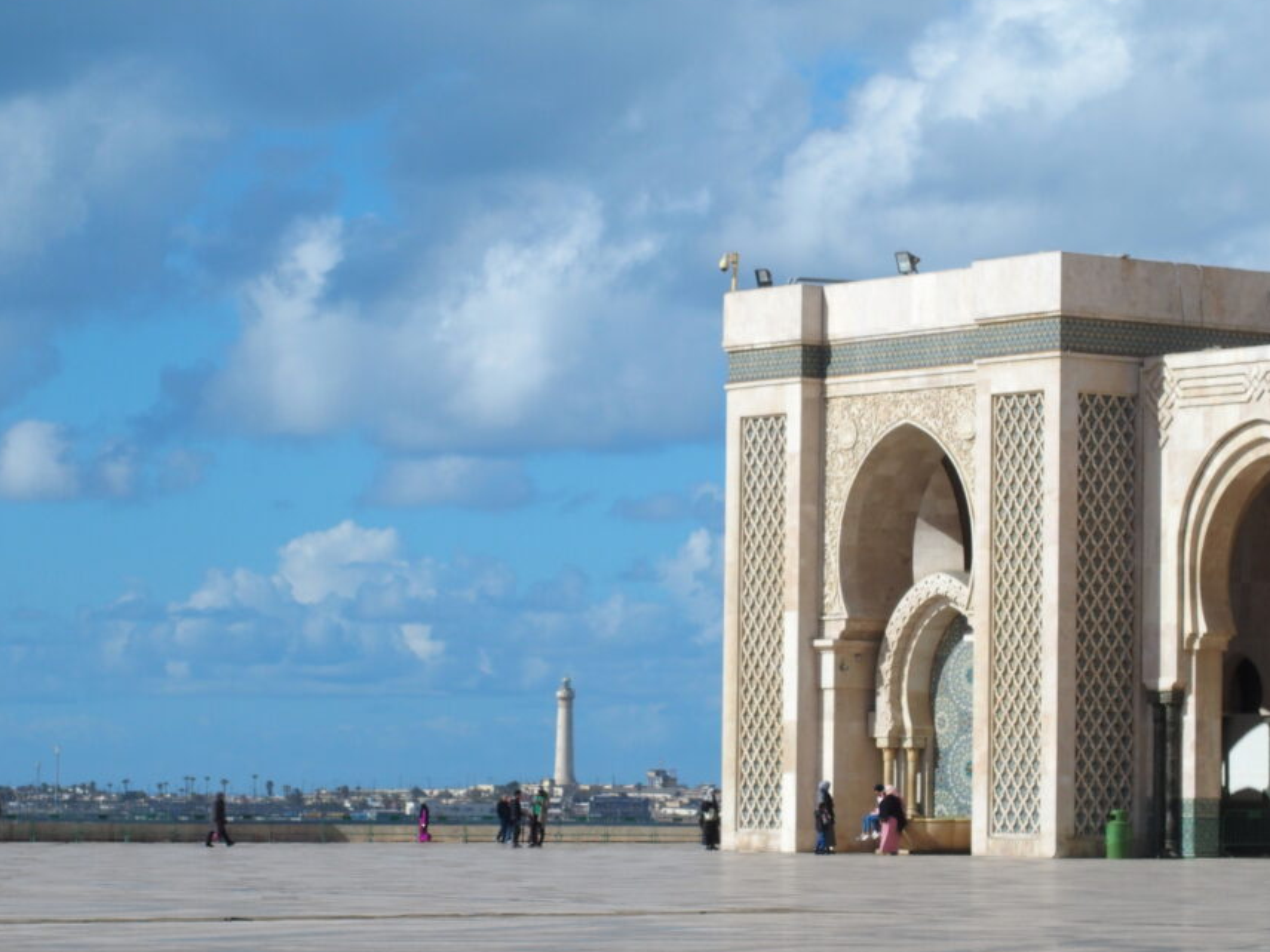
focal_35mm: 134
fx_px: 4916
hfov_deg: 14.7
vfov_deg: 11.1
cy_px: 464
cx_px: 564
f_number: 6.3
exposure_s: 1/640
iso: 100
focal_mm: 24
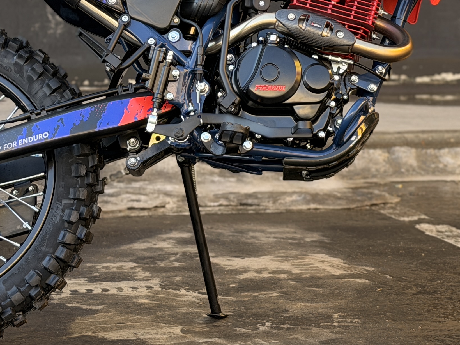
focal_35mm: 118
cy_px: -20
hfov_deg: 16.7
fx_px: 1568
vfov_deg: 12.4
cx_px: 279
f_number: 1.78
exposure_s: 1/382
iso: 80
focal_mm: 6.76
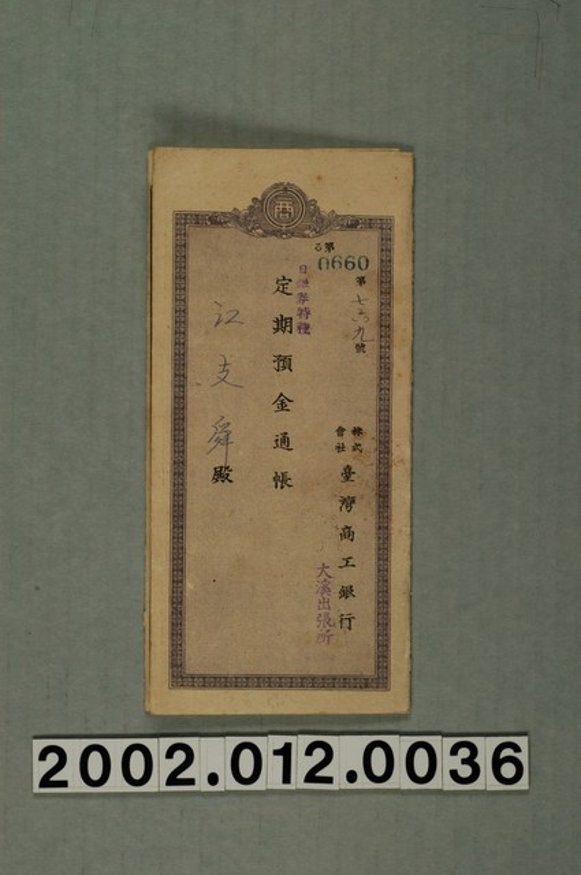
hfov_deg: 18.1
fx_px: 1820
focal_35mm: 75
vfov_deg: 27.0
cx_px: 290
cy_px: 438
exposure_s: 1/60
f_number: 8
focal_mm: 50
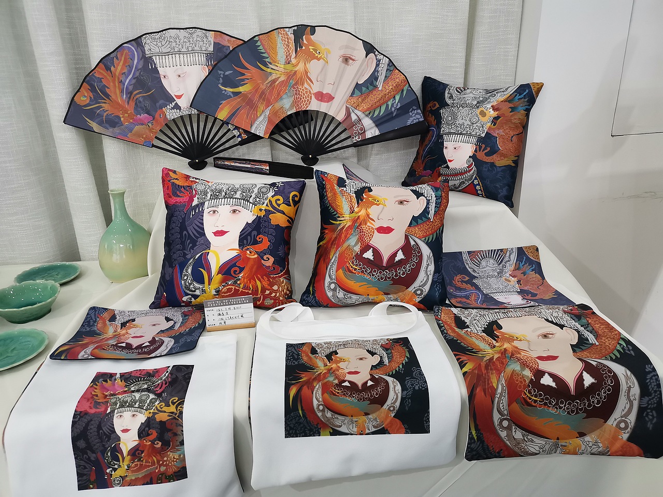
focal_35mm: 26
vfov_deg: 53.1
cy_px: 248
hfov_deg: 67.3
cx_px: 332
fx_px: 498
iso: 400
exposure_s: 1/120
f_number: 1.8
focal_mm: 4.75
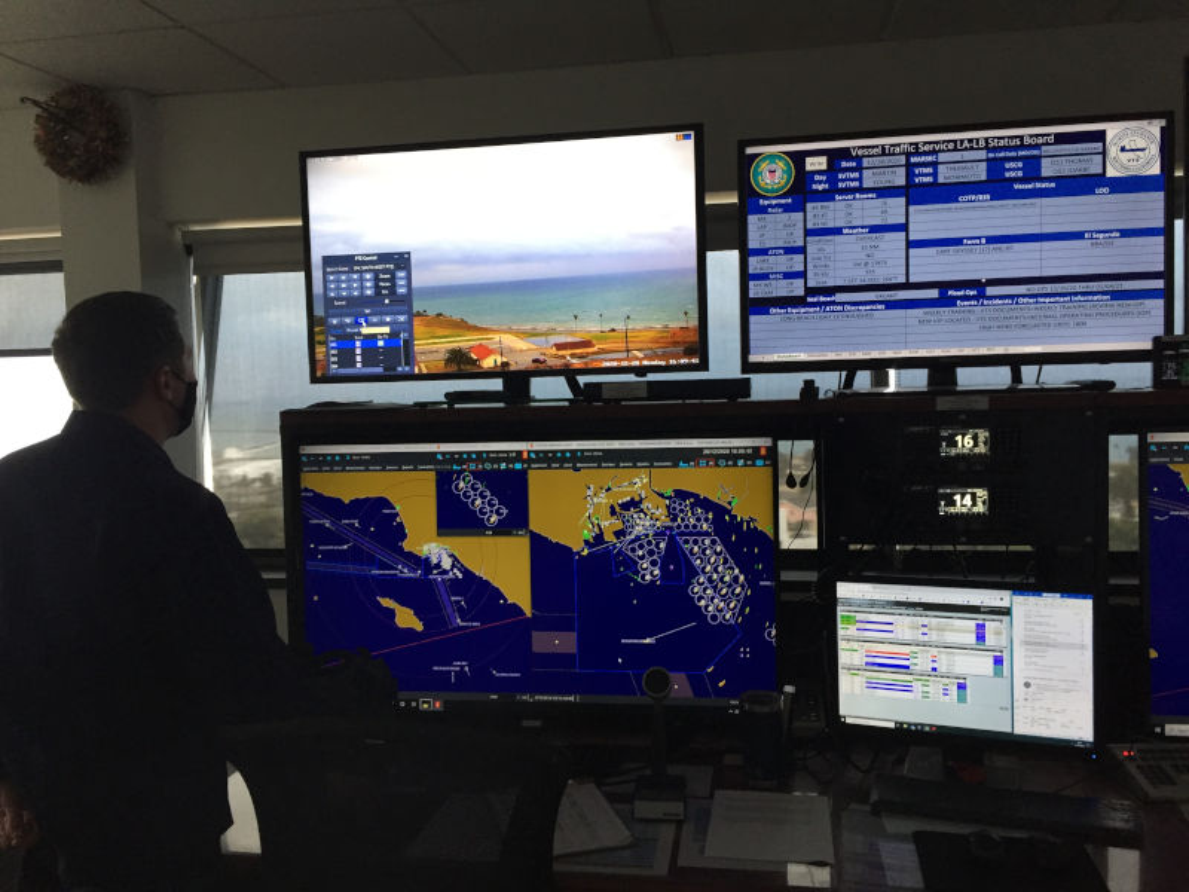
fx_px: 996
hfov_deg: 61.7
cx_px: 594
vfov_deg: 48.2
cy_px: 446
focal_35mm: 29
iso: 125
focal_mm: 4.15
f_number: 2.2
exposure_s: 1/30
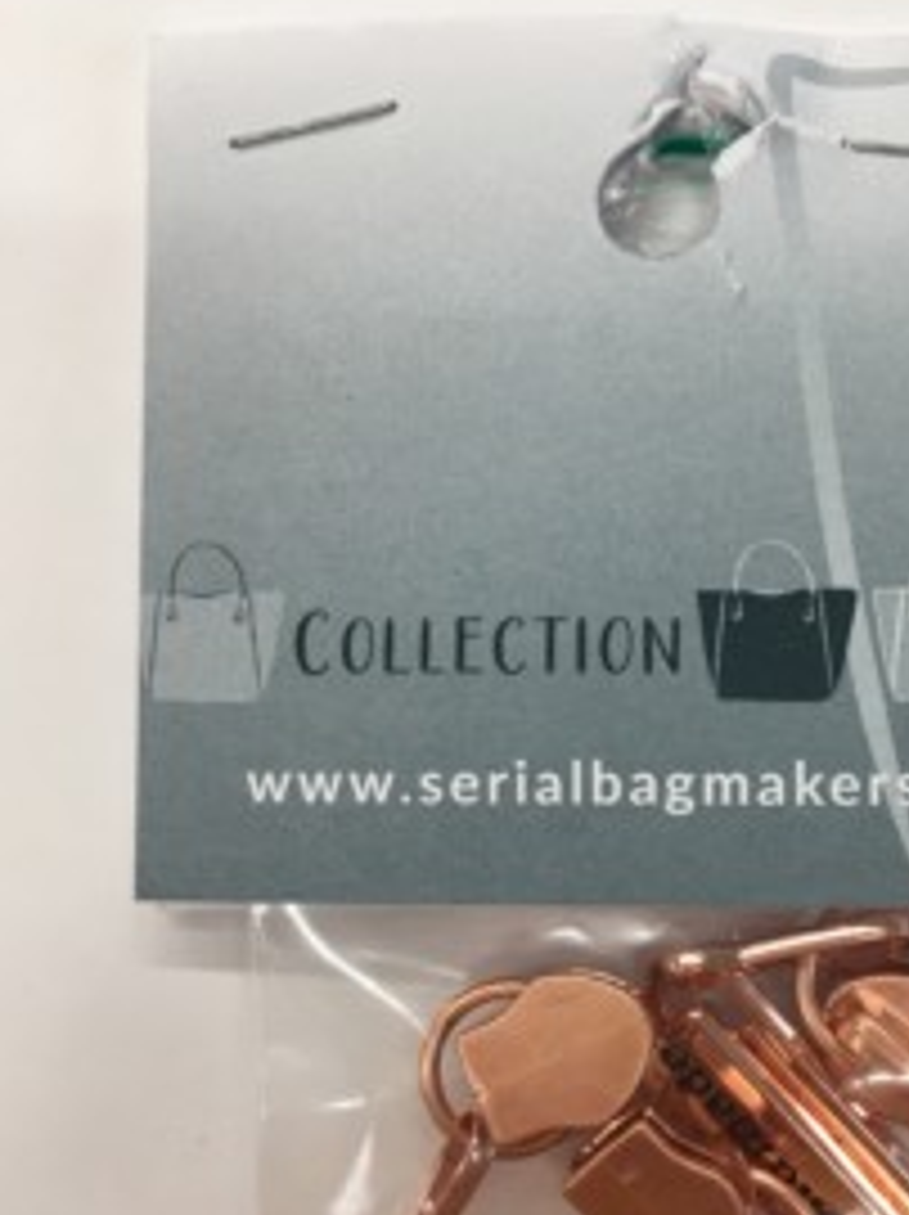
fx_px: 1508
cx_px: 662
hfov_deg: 33.0
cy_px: 688
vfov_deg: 43.8
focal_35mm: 43
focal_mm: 4.15
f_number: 2.2
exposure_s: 1/33
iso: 25
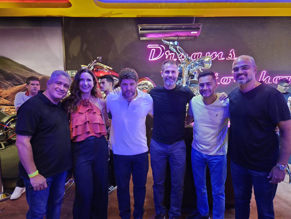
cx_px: 146
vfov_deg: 58.9
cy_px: 110
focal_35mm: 23
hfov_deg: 73.9
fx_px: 193
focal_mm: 5.4
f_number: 1.8
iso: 1000
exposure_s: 1/24
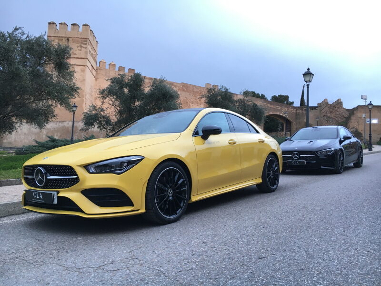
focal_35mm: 29
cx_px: 190
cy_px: 143
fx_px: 319
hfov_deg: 61.7
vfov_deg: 48.2
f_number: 2.2
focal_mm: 4.15
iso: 80
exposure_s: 1/33
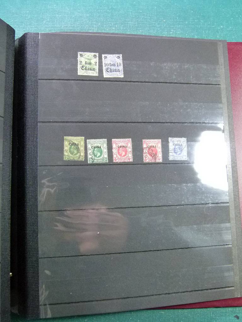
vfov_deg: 56.8
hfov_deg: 44.2
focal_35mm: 32
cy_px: 161
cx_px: 121
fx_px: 298
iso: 400
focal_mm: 5.7
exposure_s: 1/40
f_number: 3
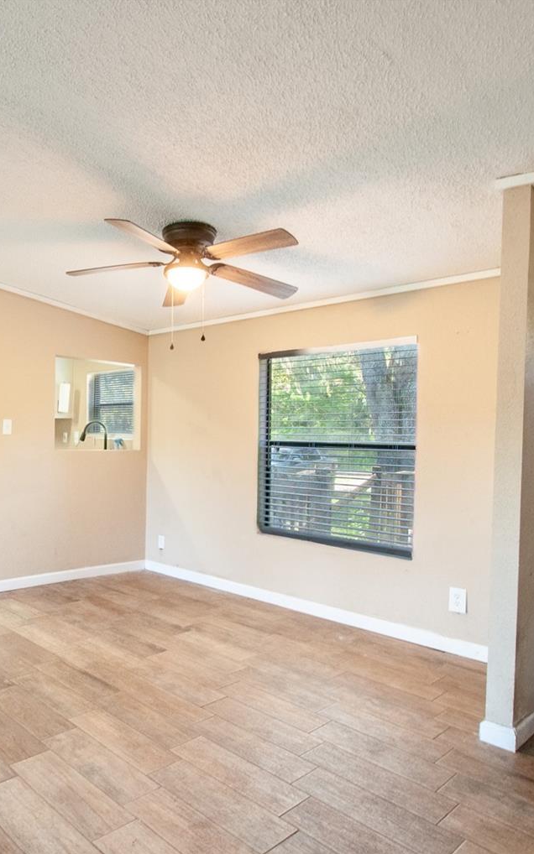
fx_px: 559
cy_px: 443
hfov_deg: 48.8
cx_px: 125
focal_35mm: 24
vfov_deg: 74.8
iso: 400
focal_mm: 10
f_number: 10
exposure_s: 1/125
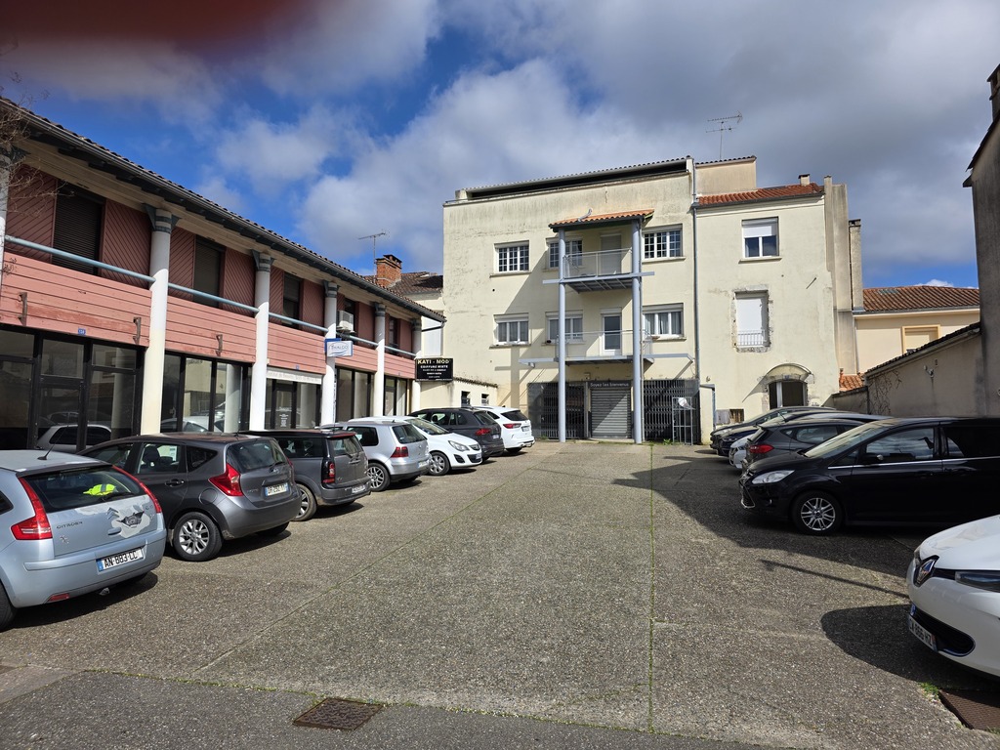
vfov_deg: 58.9
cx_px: 500
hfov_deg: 73.9
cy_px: 375
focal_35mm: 23
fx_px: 664
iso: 64
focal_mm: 6.3
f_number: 1.7
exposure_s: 1/7944
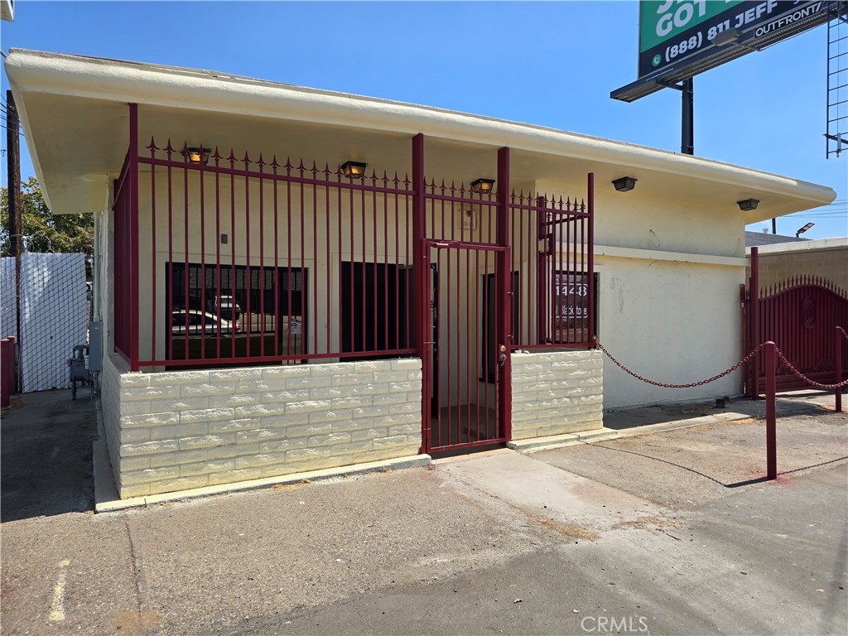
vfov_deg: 58.9
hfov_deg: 73.9
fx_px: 563
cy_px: 318
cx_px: 424
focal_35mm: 23
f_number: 1.7
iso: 12
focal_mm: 6.3
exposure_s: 1/843
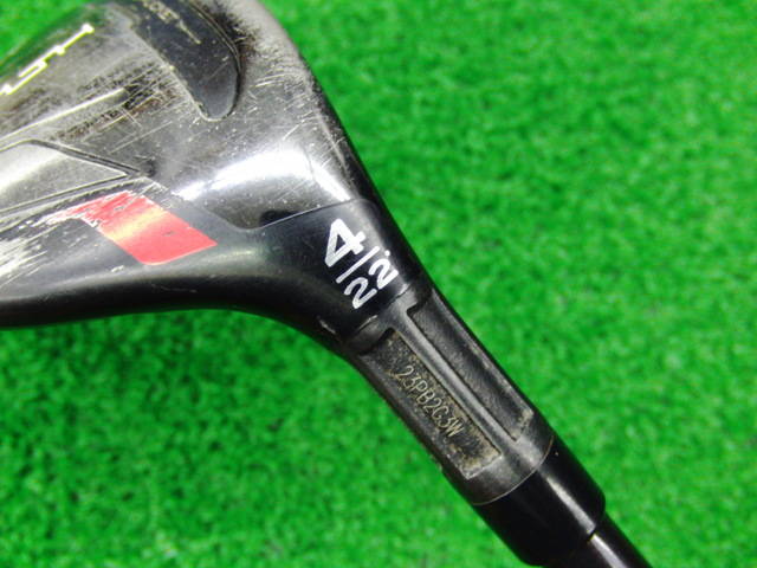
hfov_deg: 50.1
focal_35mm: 37
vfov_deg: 38.7
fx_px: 809
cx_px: 378
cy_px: 284
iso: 400
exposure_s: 1/20
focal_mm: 6.42
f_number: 3.6
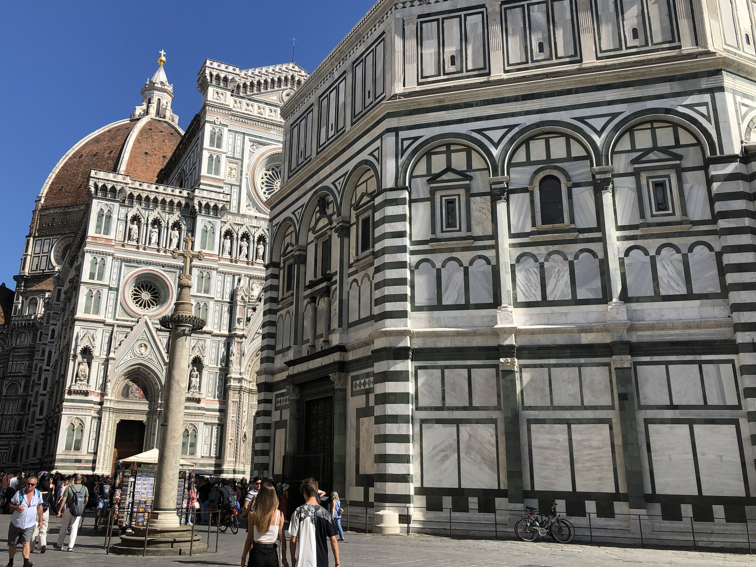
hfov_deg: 55.2
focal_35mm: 33
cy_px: 237
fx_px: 721
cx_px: 337
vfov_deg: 42.8
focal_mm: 3.99
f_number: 1.8
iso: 20
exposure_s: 1/1919
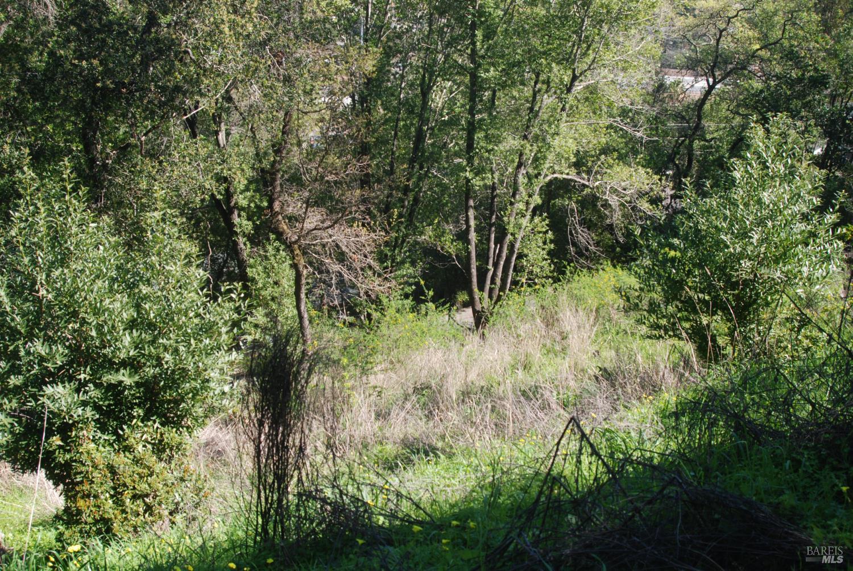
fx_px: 996
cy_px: 286
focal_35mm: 42
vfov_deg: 32.0
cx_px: 426
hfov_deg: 46.3
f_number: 5.6
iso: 125
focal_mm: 28
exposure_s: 1/125
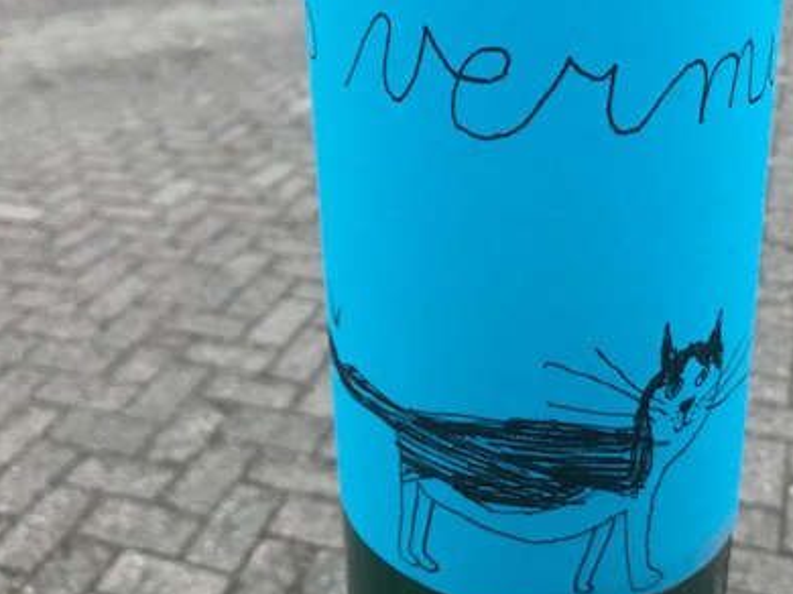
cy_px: 189
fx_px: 1053
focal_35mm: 46
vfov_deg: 31.2
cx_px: 435
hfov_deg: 41.2
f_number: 1.8
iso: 100
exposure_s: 1/5
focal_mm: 3.99
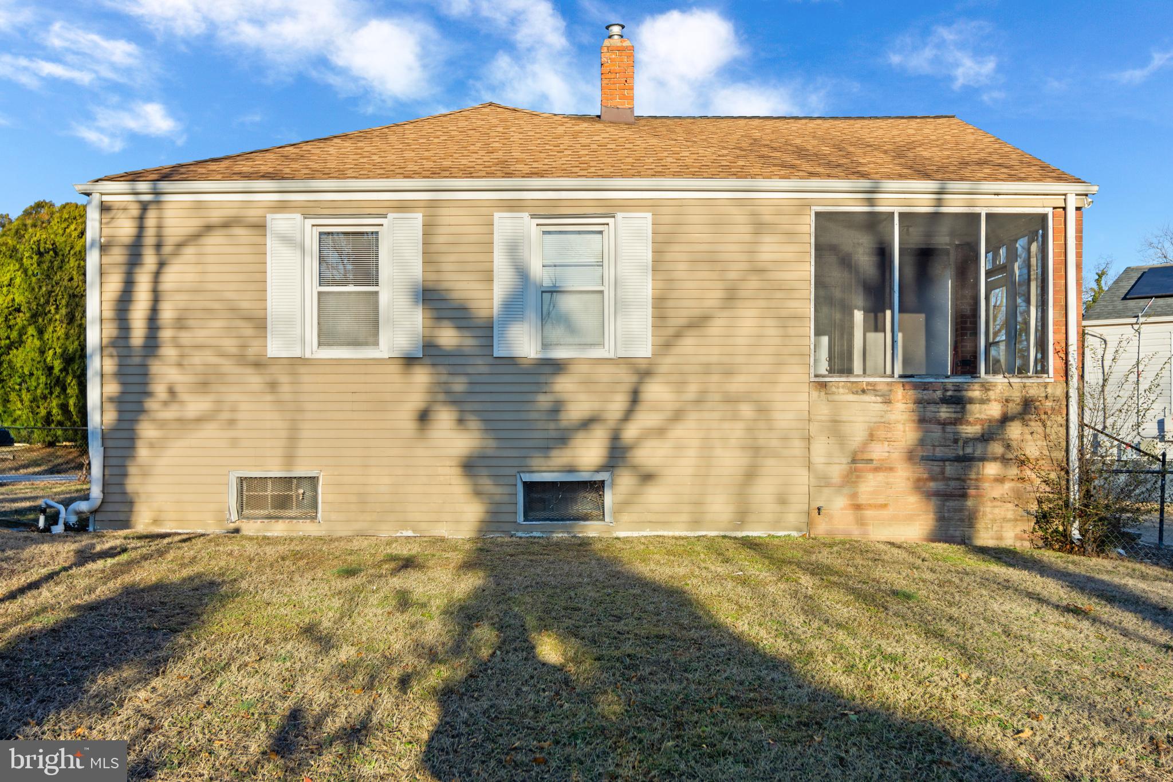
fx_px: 1026
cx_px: 586
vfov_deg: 41.7
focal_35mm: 32
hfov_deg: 59.5
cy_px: 391
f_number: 5.6
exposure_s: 1/350
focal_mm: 21
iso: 100
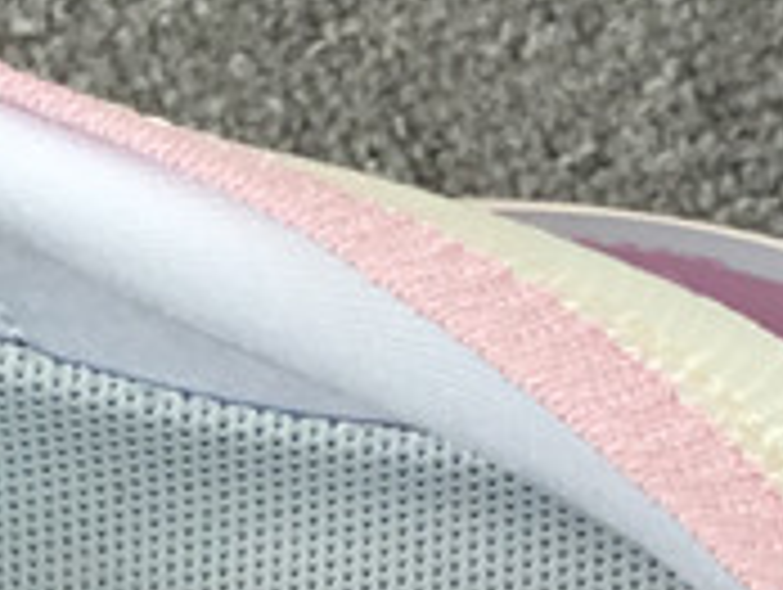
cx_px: -68
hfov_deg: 12.1
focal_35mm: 160
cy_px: 917
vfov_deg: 9.0
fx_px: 3624
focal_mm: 3.3
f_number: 2.4
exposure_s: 1/142
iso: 25
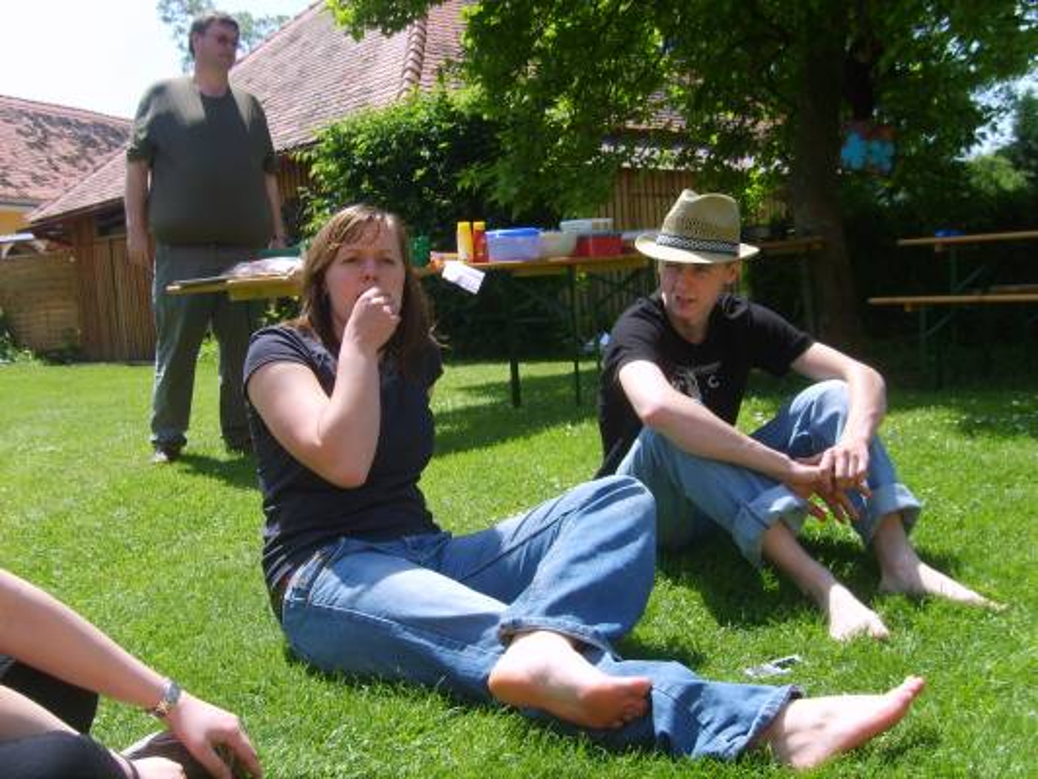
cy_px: 390
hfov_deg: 52.6
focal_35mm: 35
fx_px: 1050
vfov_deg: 40.7
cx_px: 519
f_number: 2.8
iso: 50
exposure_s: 1/500
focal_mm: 5.8
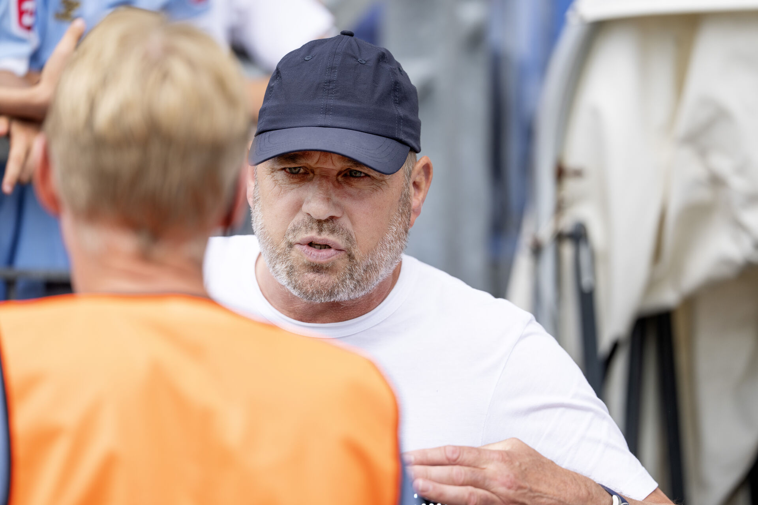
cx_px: 379
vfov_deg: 4.6
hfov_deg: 6.9
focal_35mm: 300
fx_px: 6316
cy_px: 252
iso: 160
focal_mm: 300
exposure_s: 1/1000
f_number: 2.8
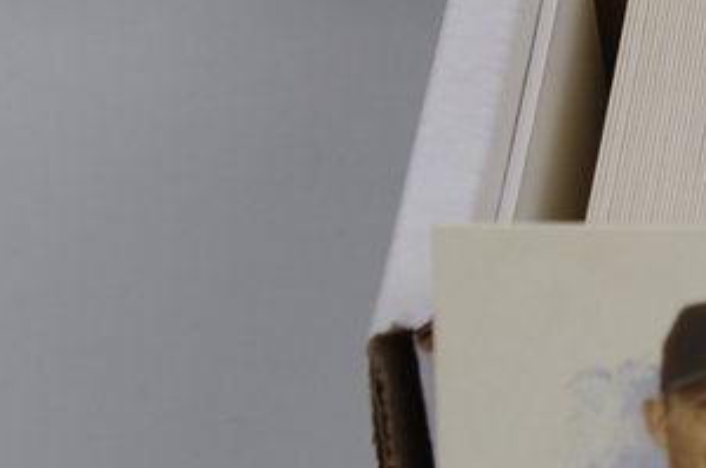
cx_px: 1665
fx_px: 6696
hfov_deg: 5.8
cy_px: -22
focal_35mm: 342
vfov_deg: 4.0
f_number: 4.5
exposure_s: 1/80
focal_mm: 40
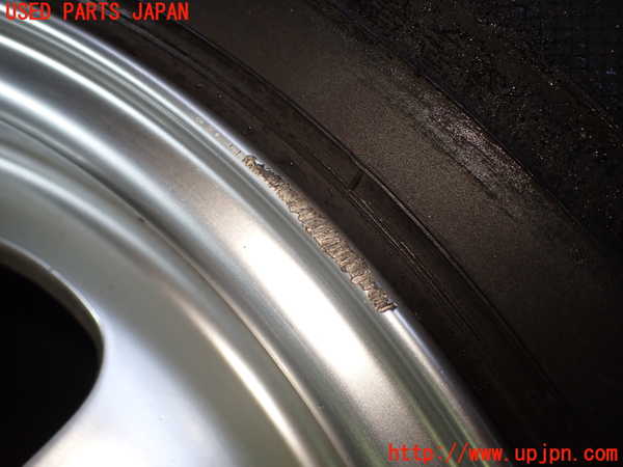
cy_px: 234
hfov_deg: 60.0
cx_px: 312
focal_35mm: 30
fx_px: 540
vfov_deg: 46.8
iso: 200
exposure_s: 1/125
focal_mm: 5.4
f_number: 2.3
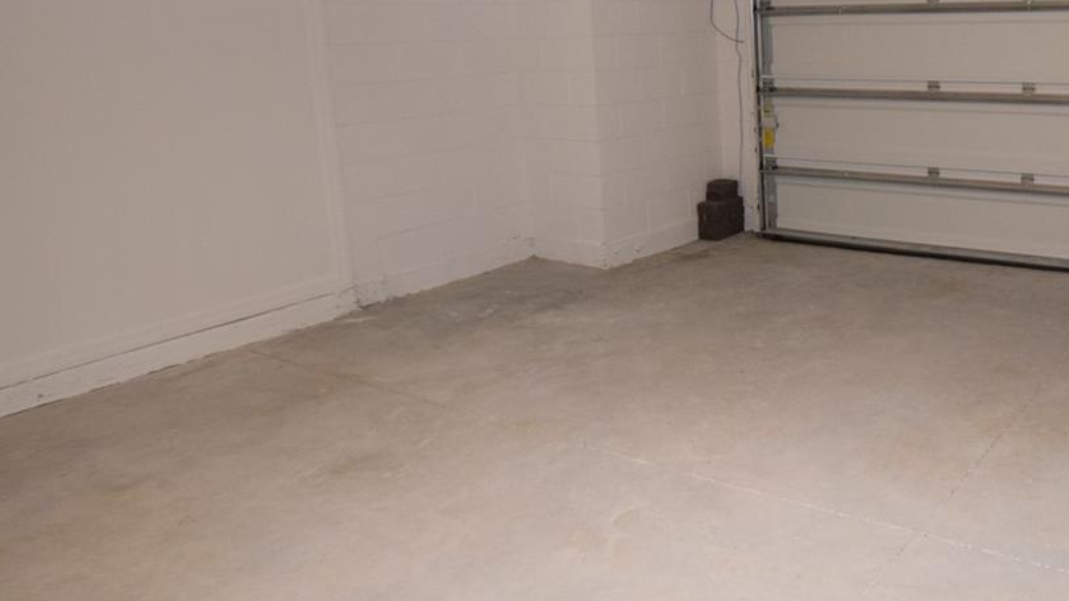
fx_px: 879
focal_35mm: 31
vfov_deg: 37.1
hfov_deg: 57.1
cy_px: 170
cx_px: 884
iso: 800
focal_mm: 10
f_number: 4.5
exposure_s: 1/80
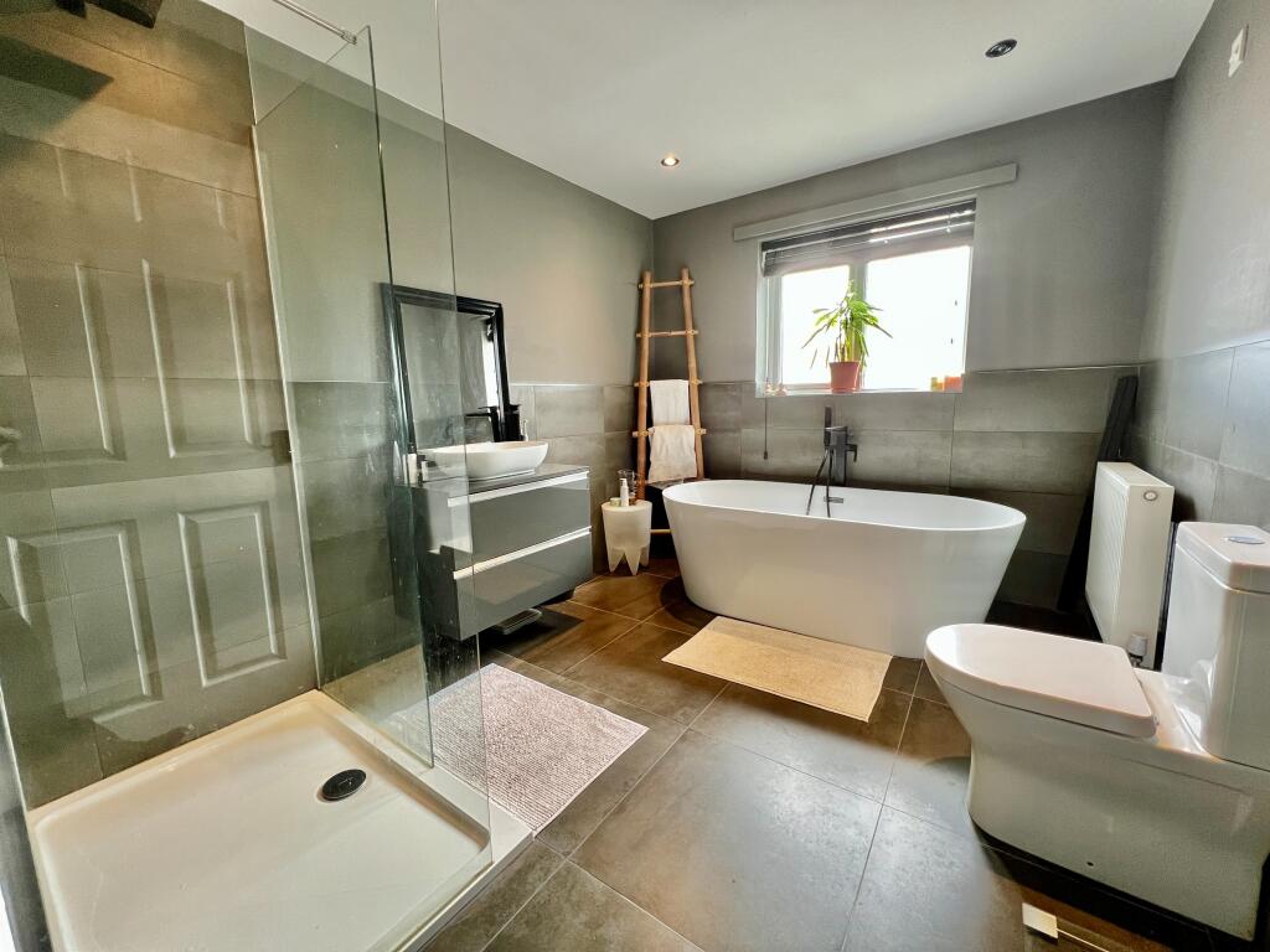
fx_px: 477
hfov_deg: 106.2
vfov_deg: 89.9
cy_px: 476
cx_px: 635
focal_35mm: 13
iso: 250
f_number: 1.8
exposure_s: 1/89
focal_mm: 1.57
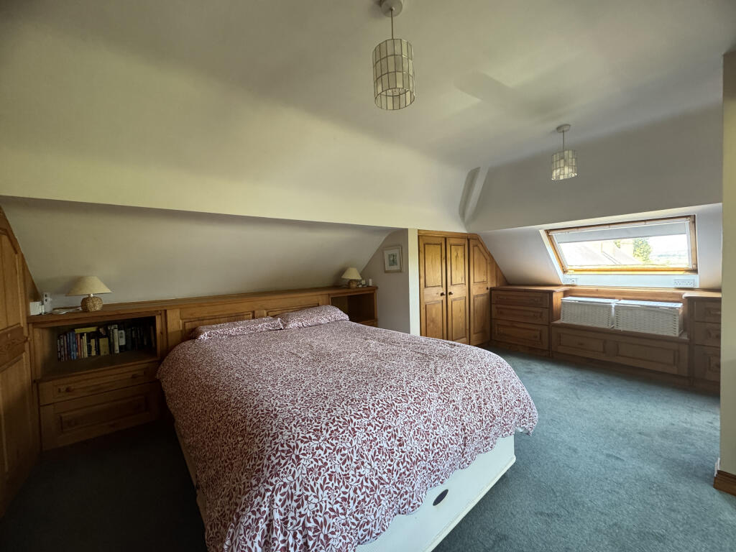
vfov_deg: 85.7
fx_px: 298
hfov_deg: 102.1
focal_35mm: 14
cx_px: 368
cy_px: 276
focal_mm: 2.22
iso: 320
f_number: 2.2
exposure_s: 1/87
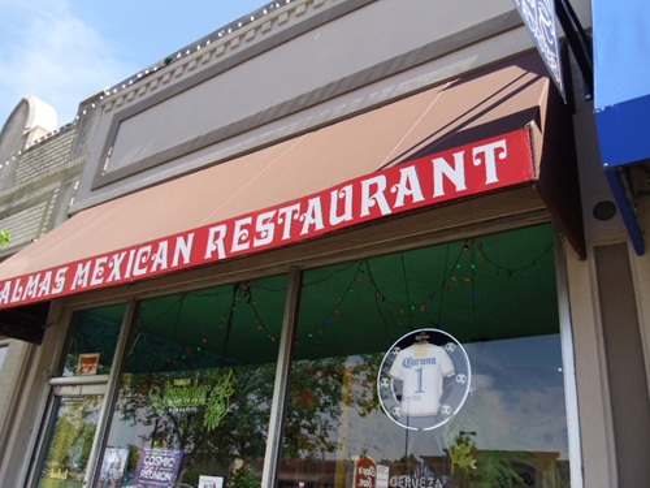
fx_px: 582
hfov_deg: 58.4
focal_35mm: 31
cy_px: 244
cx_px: 325
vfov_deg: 45.4
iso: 80
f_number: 3.3
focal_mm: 5.6
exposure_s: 1/317
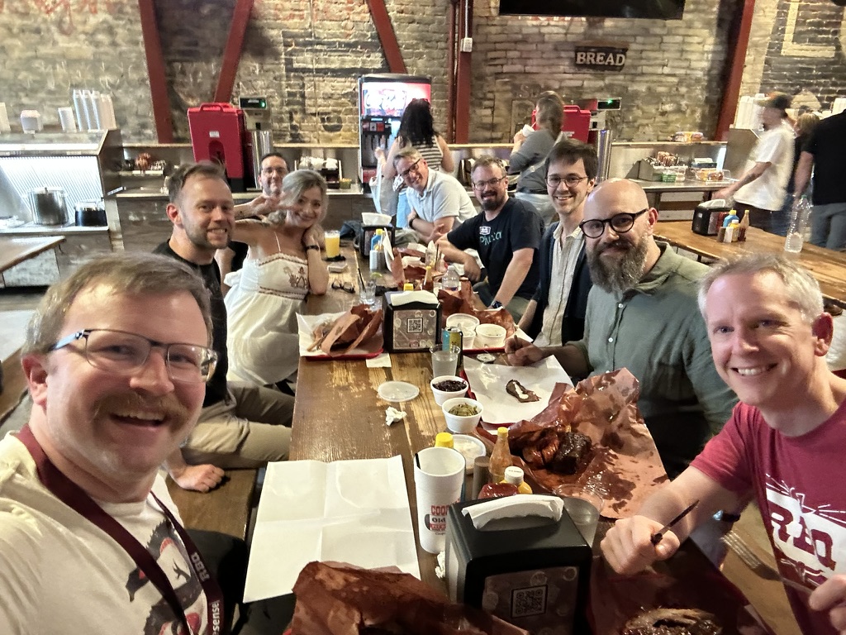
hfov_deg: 73.9
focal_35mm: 23
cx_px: 423
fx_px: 562
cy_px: 318
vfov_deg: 58.9
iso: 640
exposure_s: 1/15
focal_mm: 2.69
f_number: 1.9
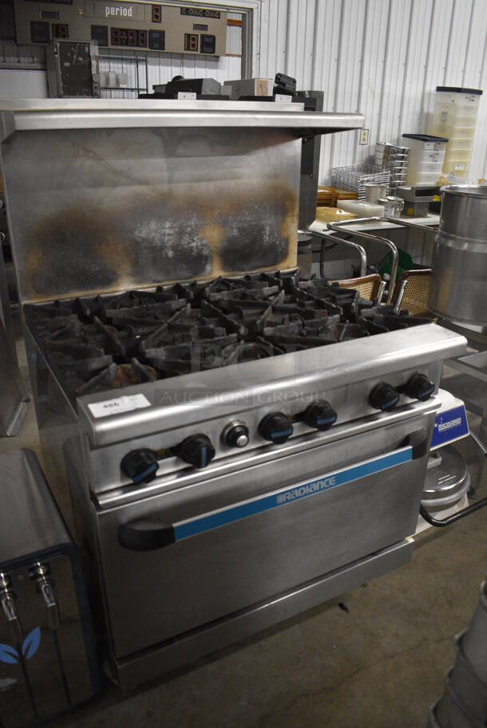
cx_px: 244
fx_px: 547
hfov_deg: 48.0
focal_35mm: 27
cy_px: 364
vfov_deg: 67.3
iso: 3200
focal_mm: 18
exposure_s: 1/125
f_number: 3.5
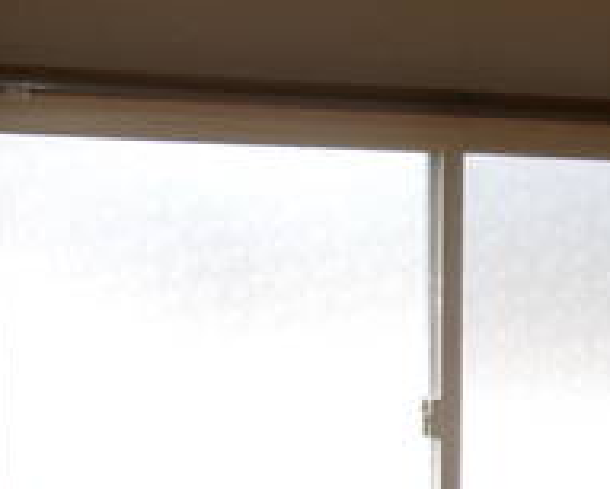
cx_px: 766
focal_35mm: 129
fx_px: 2330
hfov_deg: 14.4
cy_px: 660
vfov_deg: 11.6
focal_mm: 5.1
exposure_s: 1/100
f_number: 3.9
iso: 100
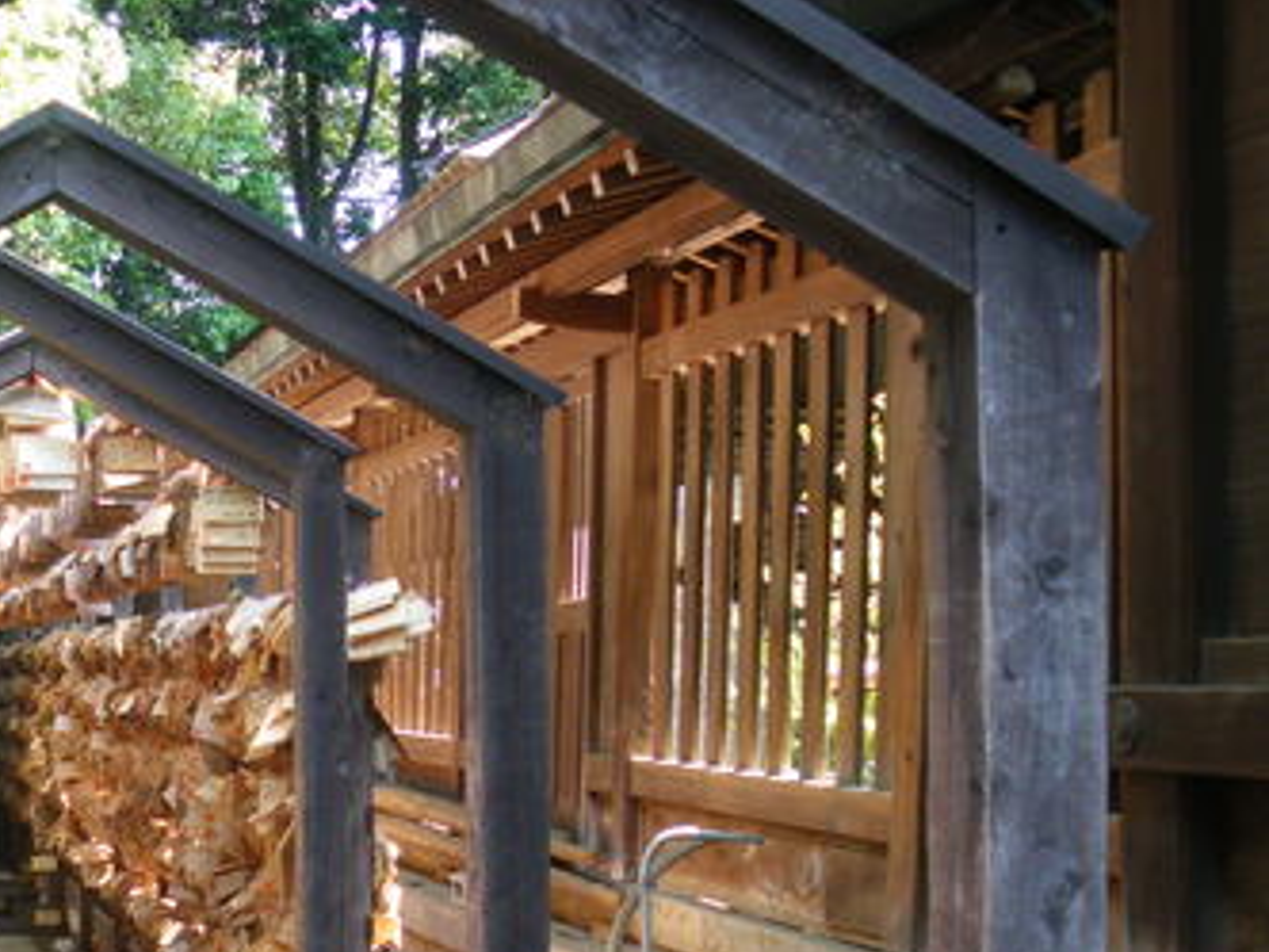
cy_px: 765
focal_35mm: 65
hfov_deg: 28.7
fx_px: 2383
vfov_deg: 22.3
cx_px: 138
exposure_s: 1/50
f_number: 3.5
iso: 160
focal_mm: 6.3
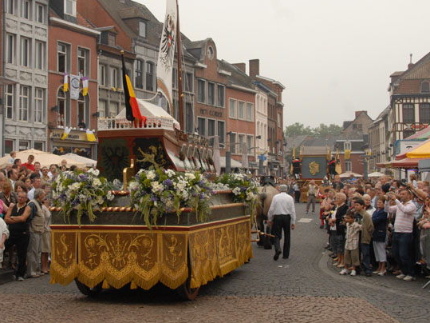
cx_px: 156
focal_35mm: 60
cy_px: 131
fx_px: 745
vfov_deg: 24.4
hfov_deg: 32.0
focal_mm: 28
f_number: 8
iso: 400
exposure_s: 1/250
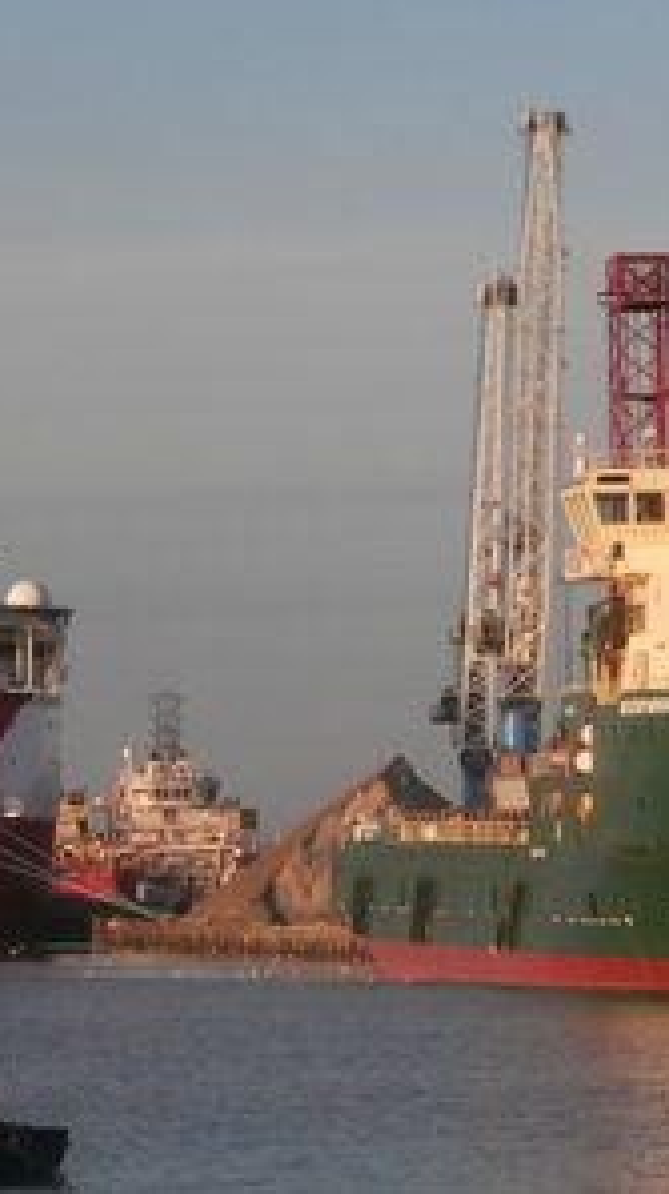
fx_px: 7685
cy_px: 597
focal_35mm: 243
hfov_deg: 5.0
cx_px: 405
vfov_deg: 8.9
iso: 160
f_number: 5.8
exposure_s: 1/400
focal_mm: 29.39
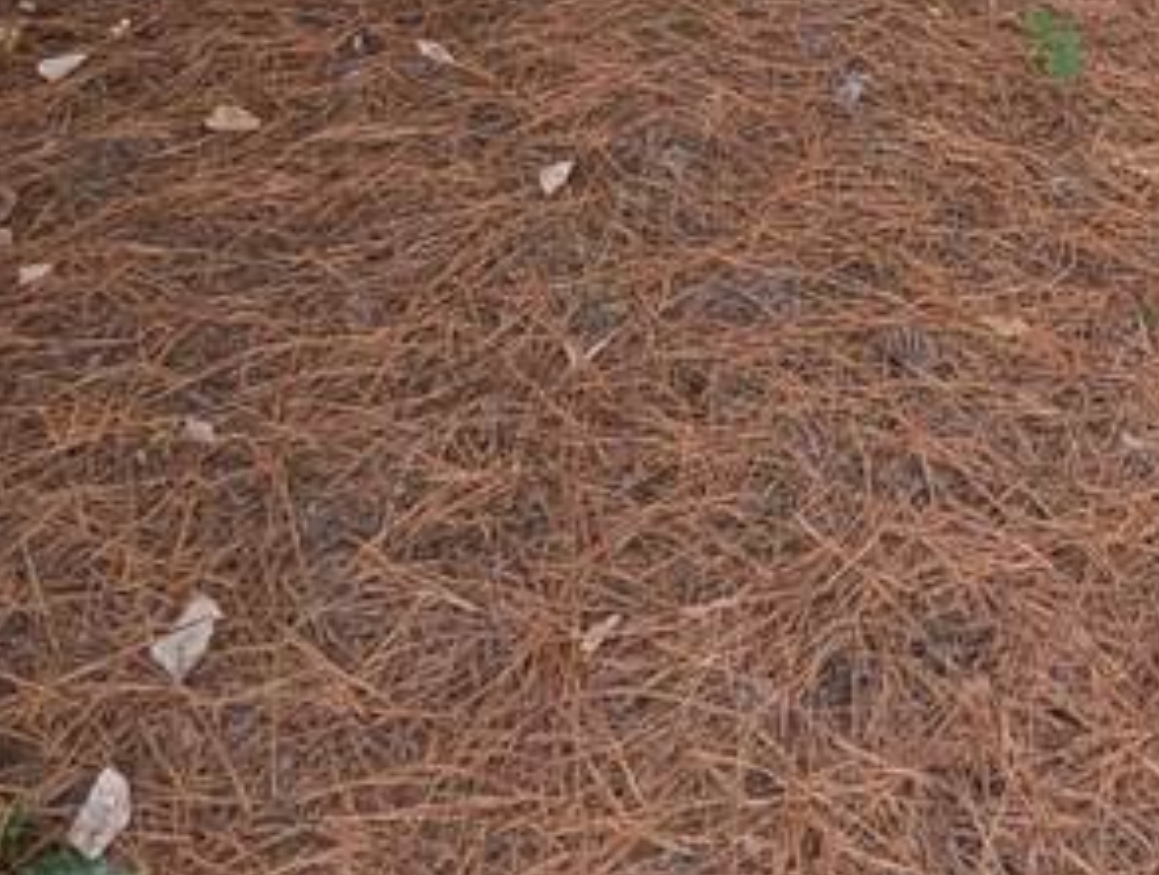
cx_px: 1106
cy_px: -493
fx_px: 1745
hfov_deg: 34.1
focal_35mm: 52
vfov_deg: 22.3
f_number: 1.7
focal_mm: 2.02
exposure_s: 1/196
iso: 54
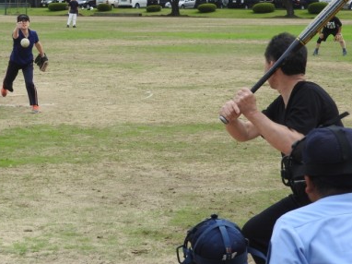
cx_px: 119
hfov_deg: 17.9
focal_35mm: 110
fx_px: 1118
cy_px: 120
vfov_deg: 13.4
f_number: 4.5
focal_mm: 12.5
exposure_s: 1/400
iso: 100
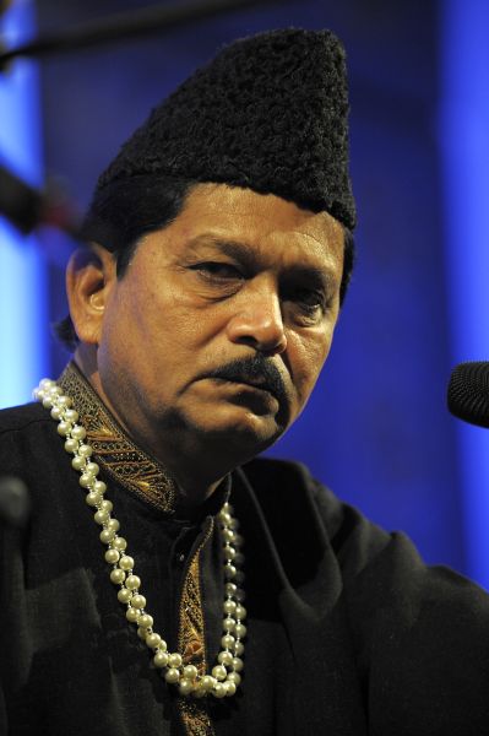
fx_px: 4082
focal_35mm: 200
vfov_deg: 10.3
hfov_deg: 6.9
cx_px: 244
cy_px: 368
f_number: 3.2
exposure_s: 1/100
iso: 1600
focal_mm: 200
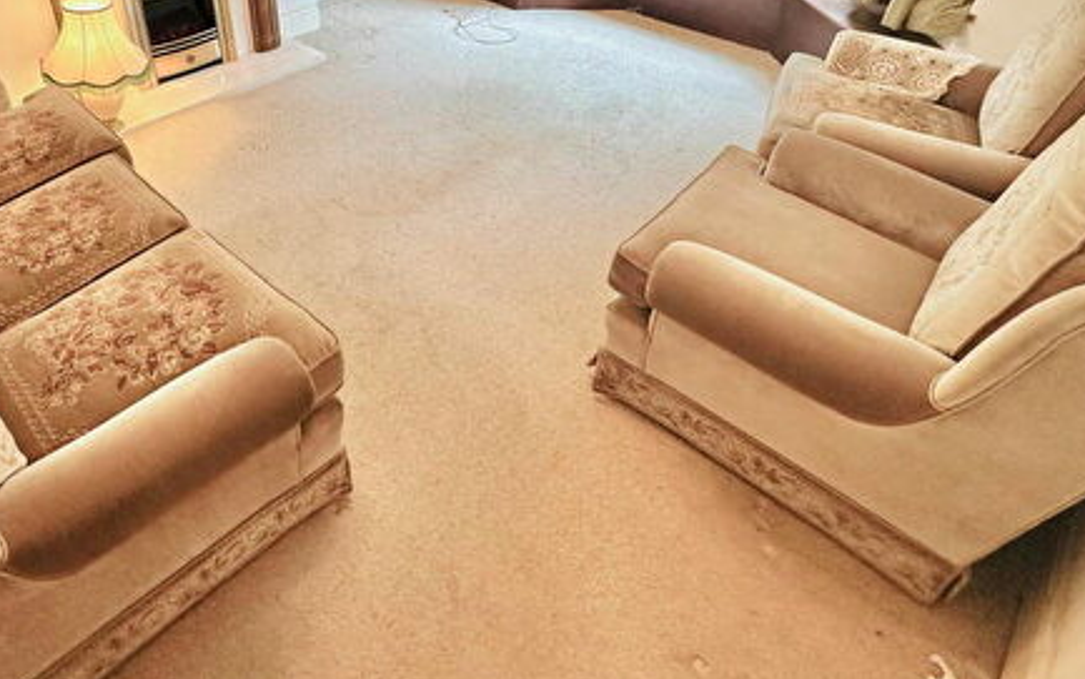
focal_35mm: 24
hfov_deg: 73.6
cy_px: 147
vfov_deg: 48.5
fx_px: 710
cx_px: 411
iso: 160
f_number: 2.2
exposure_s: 1/50
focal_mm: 2.22
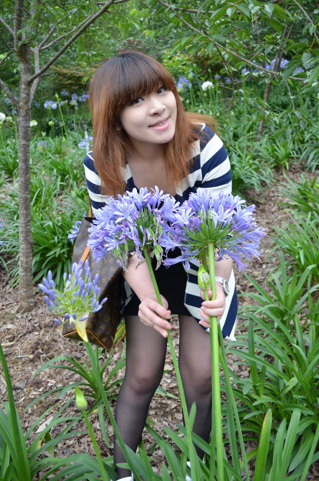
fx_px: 481
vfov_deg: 53.2
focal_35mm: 36
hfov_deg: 36.7
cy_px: 240
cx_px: 160
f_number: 4
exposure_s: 1/200
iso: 200
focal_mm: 24
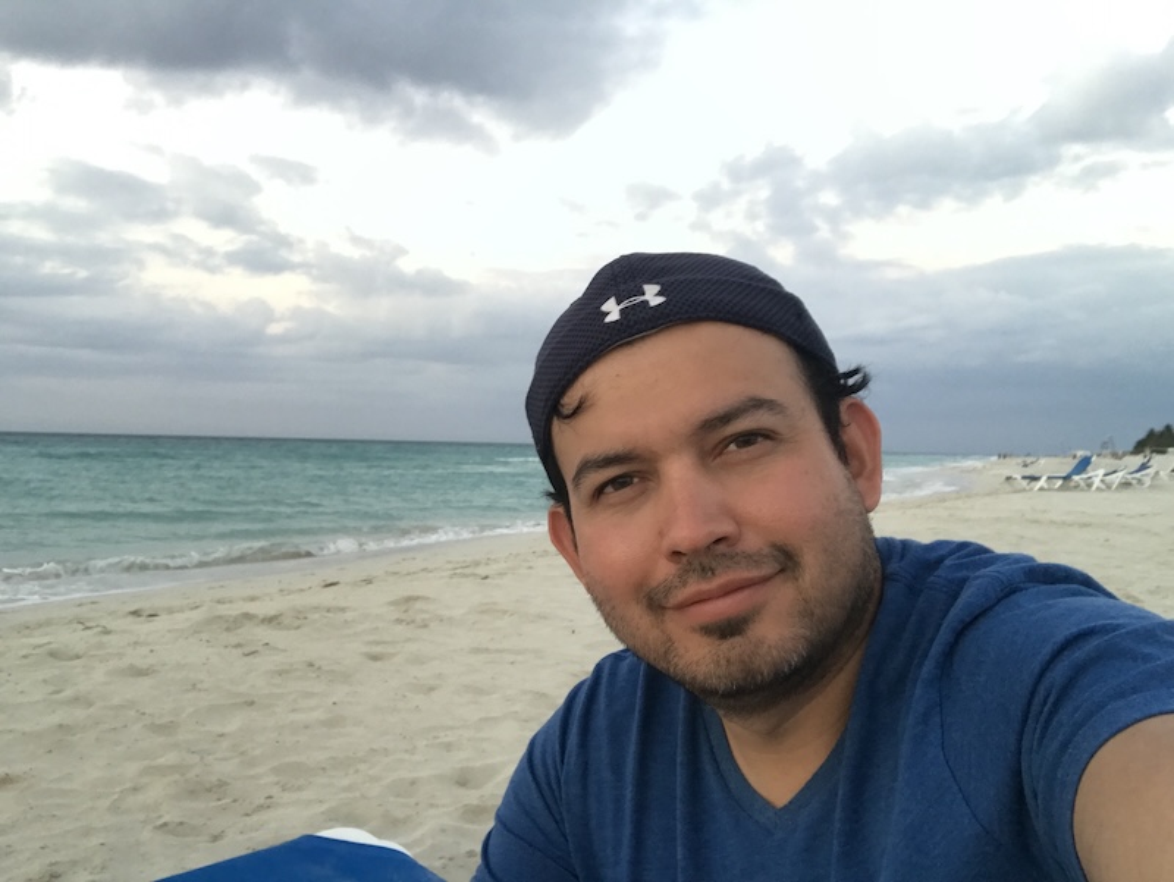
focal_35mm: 32
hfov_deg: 56.8
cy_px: 441
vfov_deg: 44.2
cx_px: 587
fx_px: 1086
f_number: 2.2
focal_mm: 2.87
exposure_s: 1/30
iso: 100
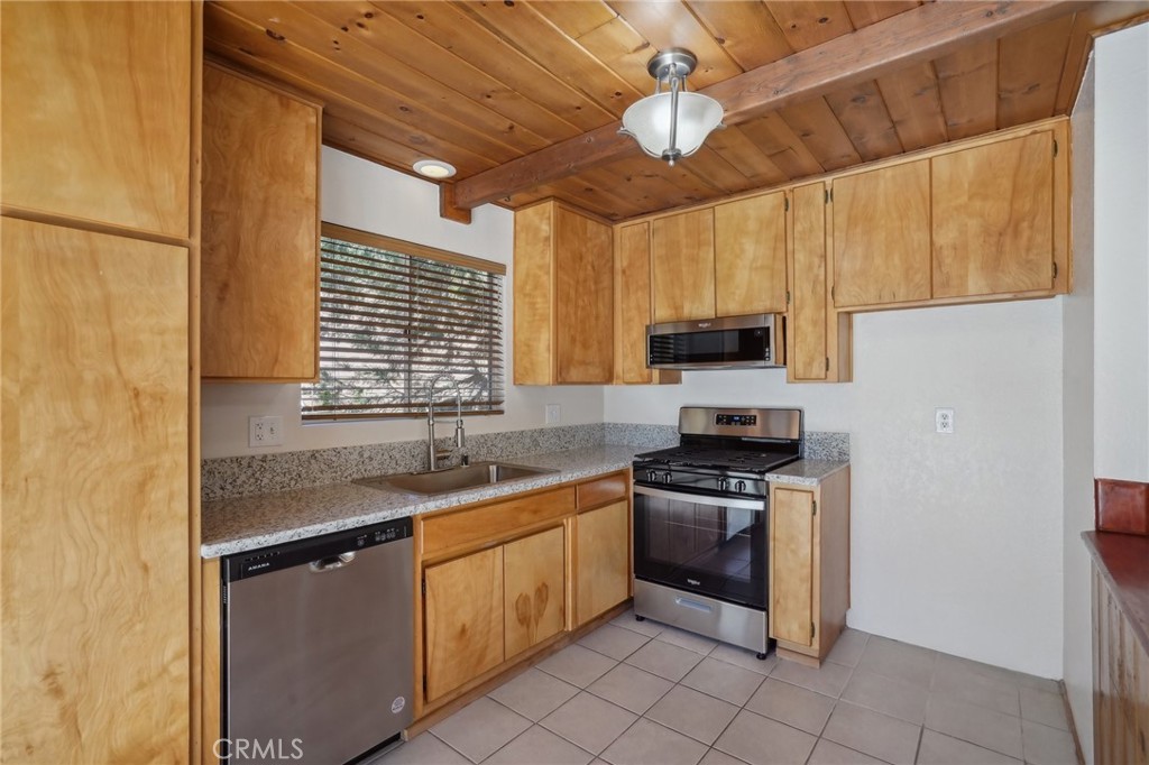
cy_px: 382
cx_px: 574
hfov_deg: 96.8
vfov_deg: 73.7
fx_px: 510
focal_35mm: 16
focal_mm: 16
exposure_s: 1/350
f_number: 9.5
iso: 3200
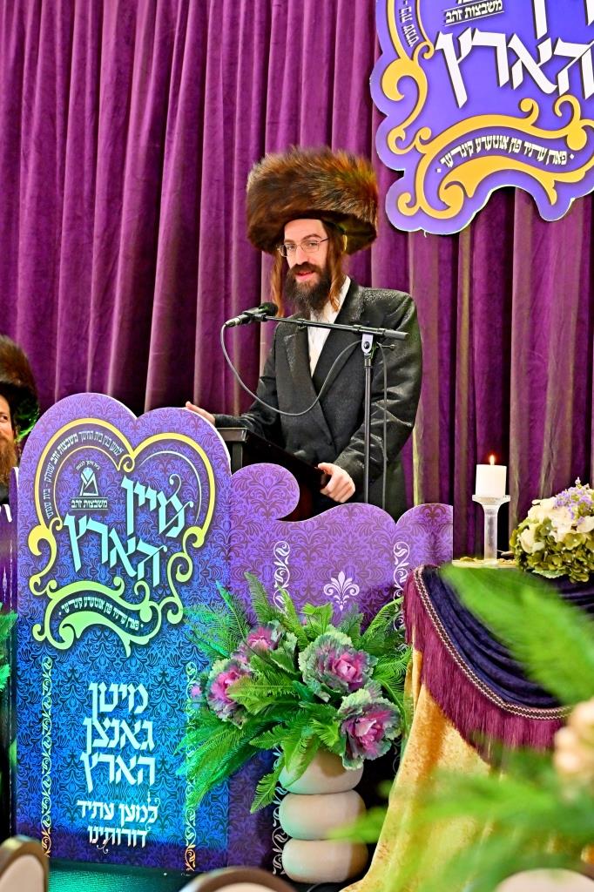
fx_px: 2897
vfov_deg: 17.5
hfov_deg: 11.7
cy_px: 446
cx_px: 297
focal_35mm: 117
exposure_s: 1/200
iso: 1000
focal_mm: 78
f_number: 4
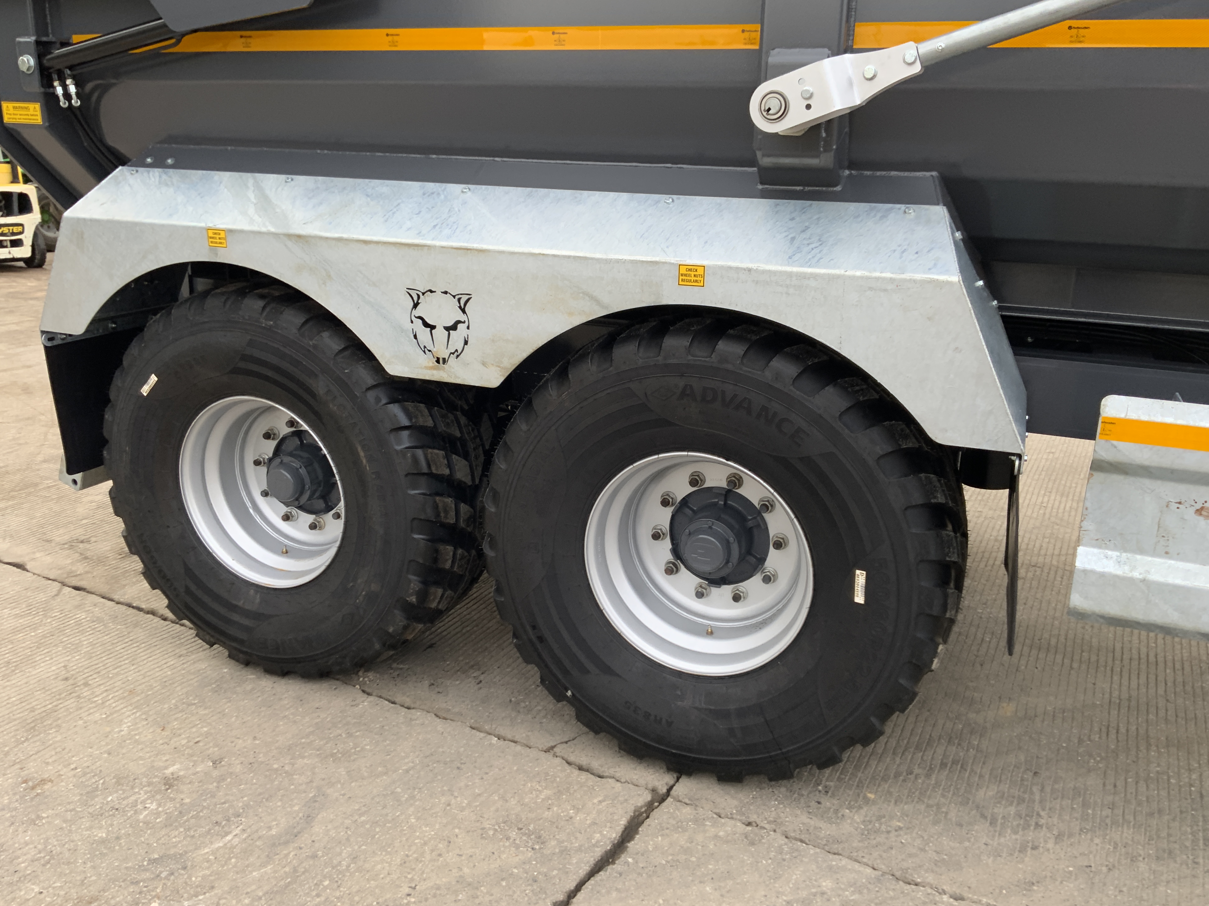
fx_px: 1048
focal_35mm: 30
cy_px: 442
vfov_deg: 46.8
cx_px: 606
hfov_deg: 60.0
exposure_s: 1/122
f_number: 1.8
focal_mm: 3
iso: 25
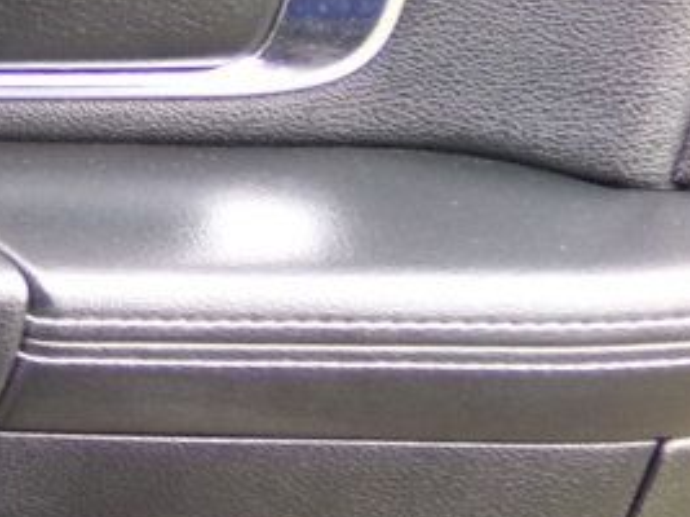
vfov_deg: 15.9
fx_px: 1833
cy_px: 432
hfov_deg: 17.0
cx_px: -597
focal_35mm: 92
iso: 448
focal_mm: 4.3
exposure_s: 1/60
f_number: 3.7
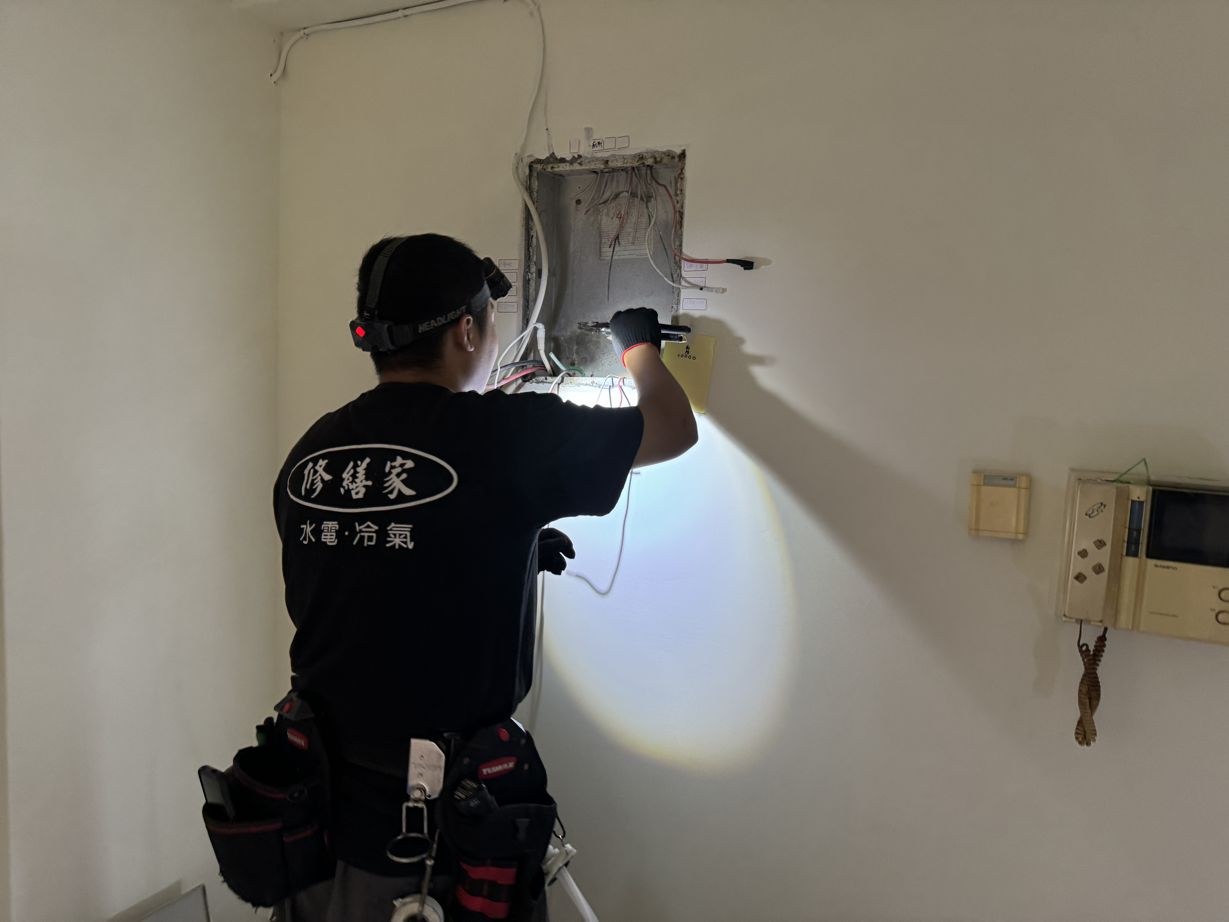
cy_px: 461
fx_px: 852
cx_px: 614
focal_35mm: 24
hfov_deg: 71.6
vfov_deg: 56.8
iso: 250
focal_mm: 6.86
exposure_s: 1/50
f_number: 1.78
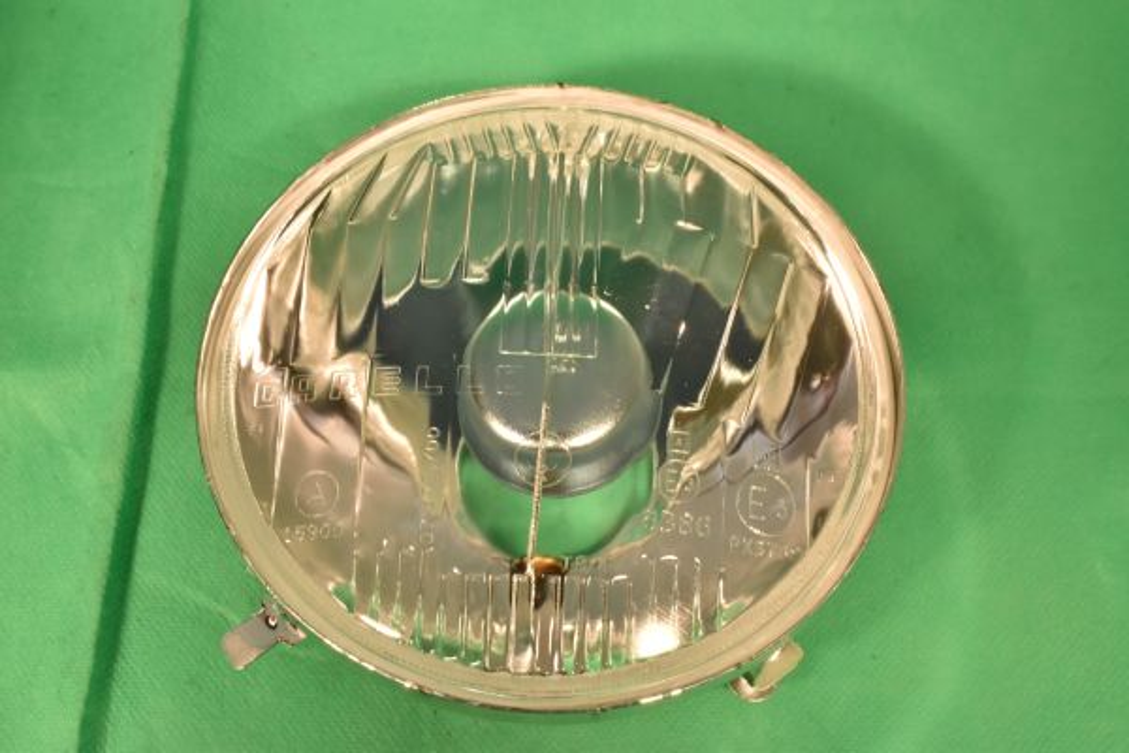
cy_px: 376
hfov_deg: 38.9
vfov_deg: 26.5
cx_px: 564
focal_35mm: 51
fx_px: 1599
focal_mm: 34
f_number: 16
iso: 900
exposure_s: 1/50
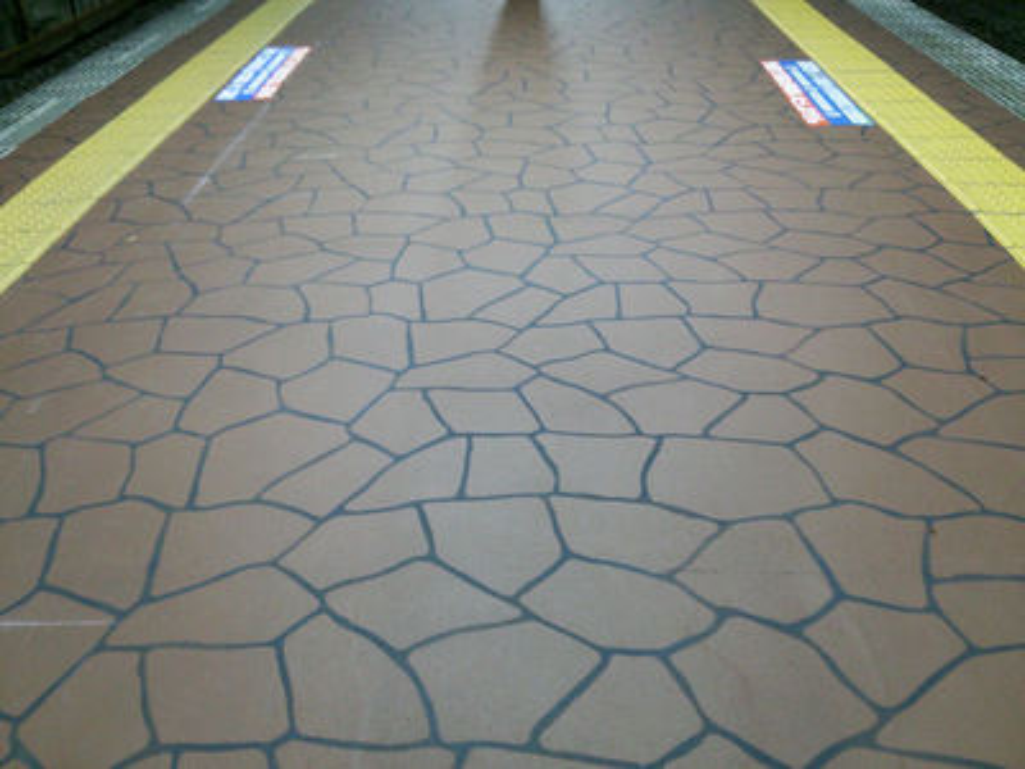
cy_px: 384
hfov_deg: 60.0
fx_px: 888
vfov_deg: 46.8
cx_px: 512
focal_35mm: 30
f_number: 1.94
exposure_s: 1/21
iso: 160
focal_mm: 4.06
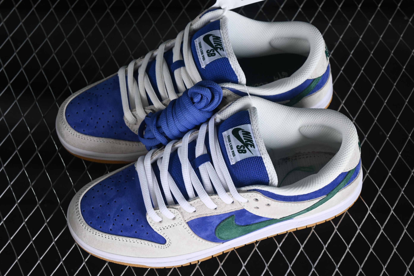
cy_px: 138
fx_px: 862
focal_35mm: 75
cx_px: 207
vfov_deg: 18.2
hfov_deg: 27.0
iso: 160
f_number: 7.1
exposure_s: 1/60
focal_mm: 50
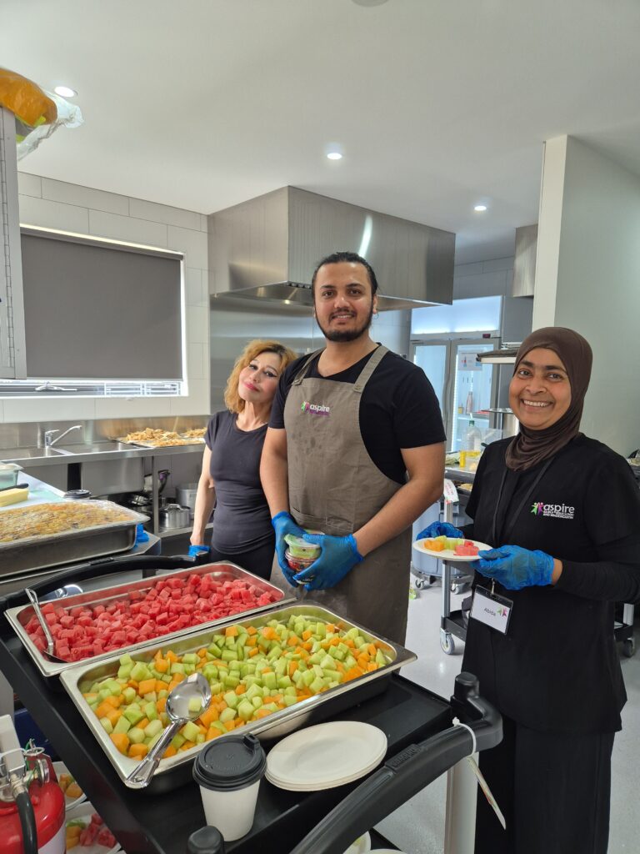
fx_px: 567
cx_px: 320
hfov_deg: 58.9
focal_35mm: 23
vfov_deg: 73.9
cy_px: 427
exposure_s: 1/100
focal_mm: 5.4
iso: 125
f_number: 1.8
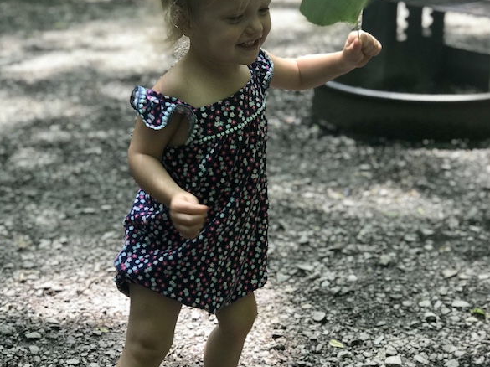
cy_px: 179
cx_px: 234
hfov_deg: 25.0
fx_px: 1103
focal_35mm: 78
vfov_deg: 18.9
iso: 40
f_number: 2.8
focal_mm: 6.6
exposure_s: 1/93
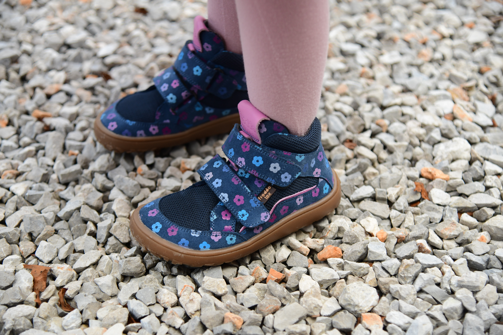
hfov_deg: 31.0
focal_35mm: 65
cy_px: 168
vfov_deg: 20.9
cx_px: 252
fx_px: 908
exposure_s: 1/500
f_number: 4
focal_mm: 65
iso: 640
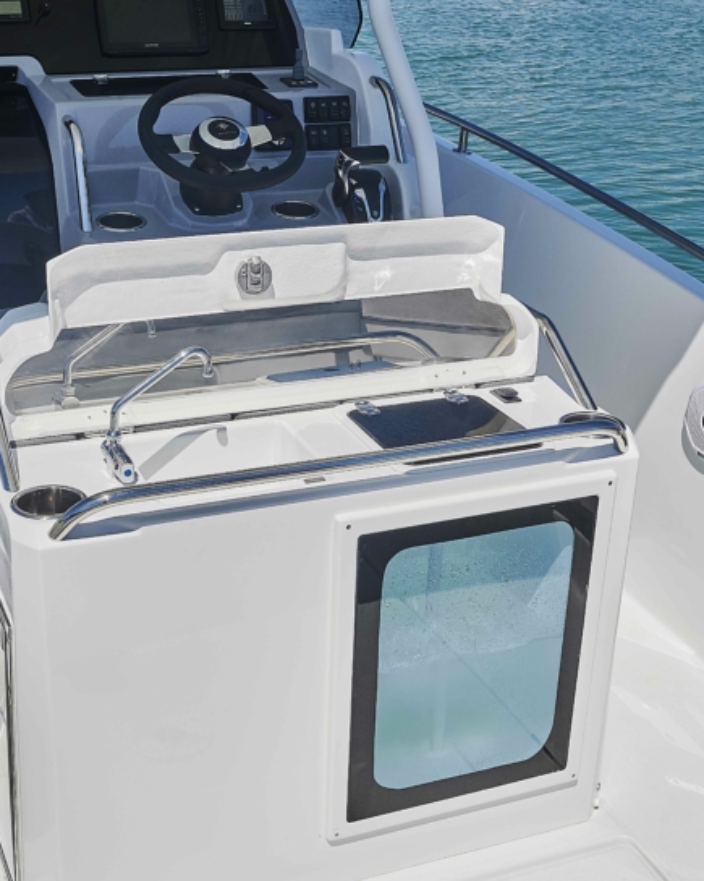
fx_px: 1381
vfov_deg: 35.4
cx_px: 286
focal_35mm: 53
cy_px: 466
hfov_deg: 28.5
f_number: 18
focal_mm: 30
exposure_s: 1/160
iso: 125
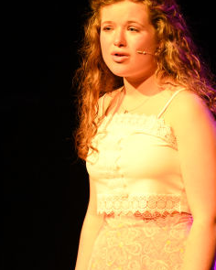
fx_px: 3276
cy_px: 90
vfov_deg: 4.7
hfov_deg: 3.8
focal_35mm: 410
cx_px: 108
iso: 9000
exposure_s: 1/500
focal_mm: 200
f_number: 5
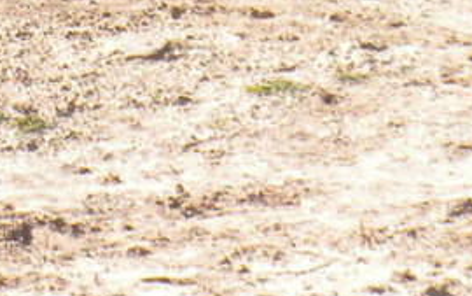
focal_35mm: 748
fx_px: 9626
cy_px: -604
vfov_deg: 1.7
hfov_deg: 2.8
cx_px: -600
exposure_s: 1/522
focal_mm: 21
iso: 150
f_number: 5.1
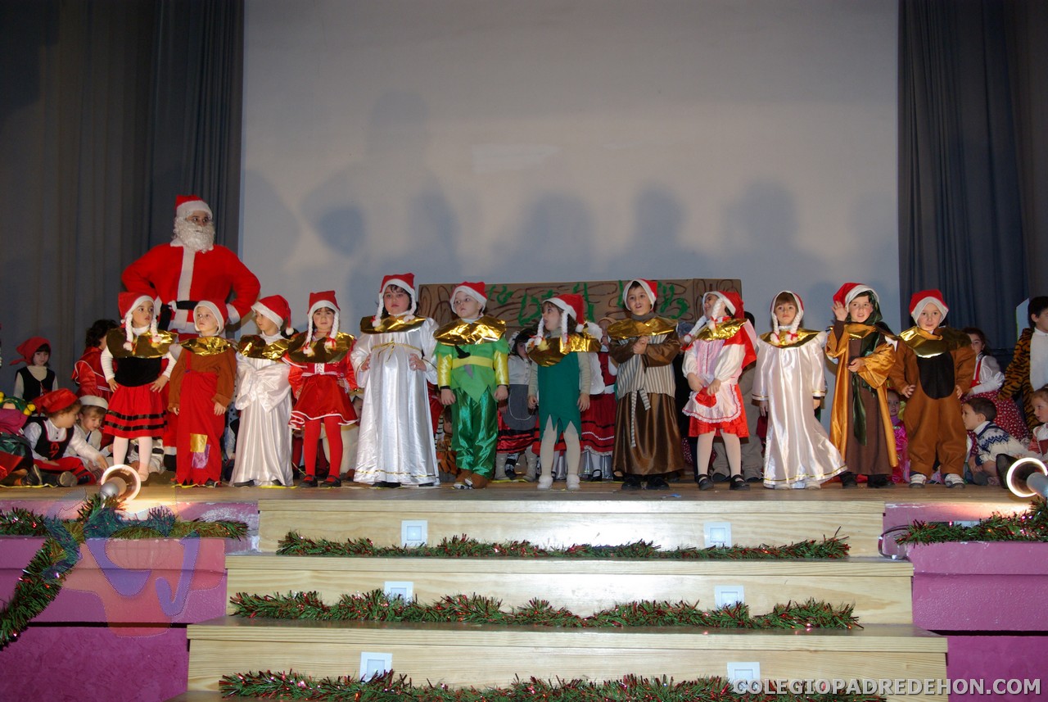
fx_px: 1049
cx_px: 524
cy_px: 351
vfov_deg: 37.0
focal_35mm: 36
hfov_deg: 53.1
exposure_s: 1/45
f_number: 4.5
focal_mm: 24
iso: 400
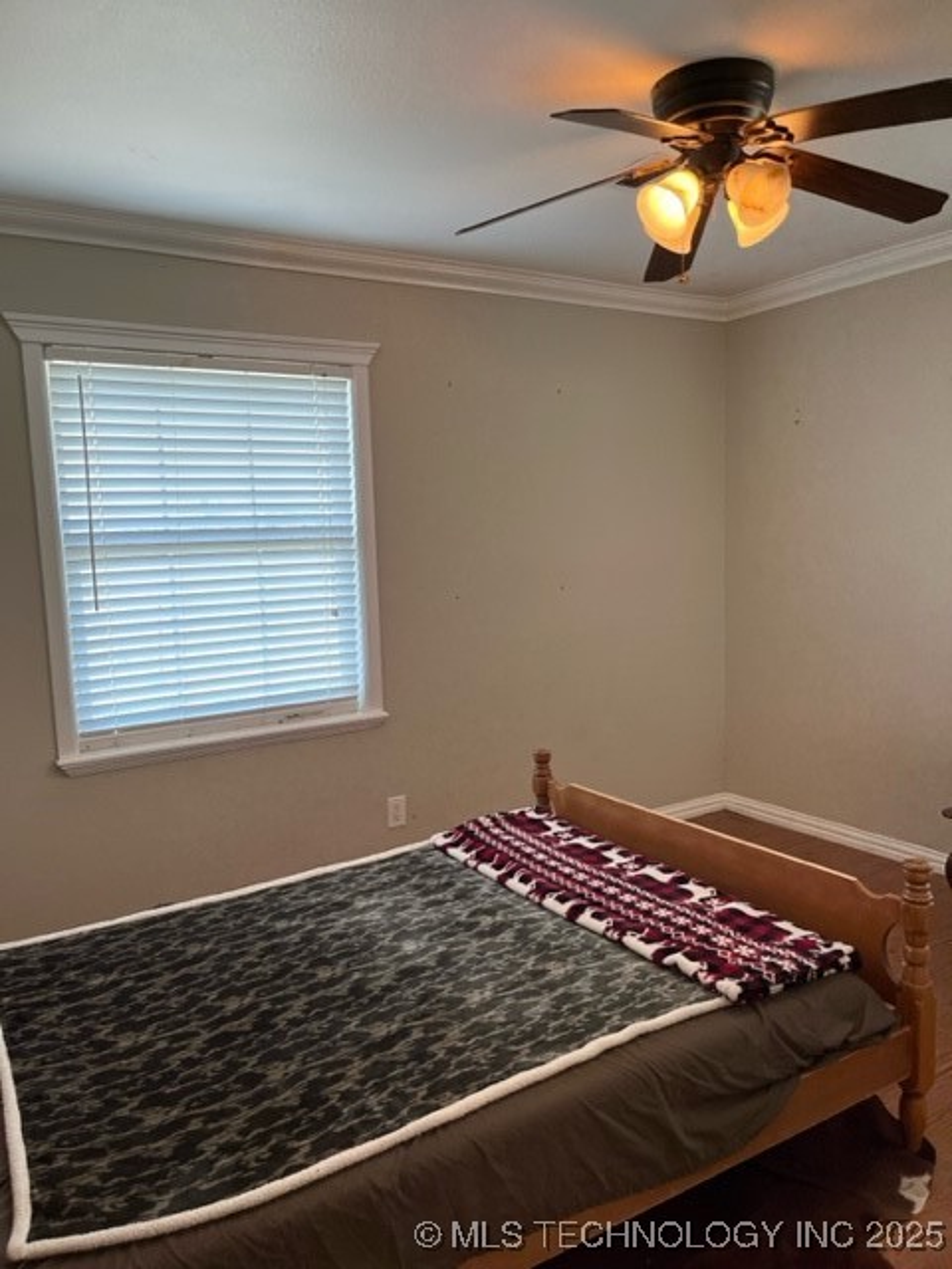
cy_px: 634
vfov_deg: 67.3
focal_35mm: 26
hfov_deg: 53.1
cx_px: 476
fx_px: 953
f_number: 1.6
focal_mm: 5.1
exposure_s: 1/60
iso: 80
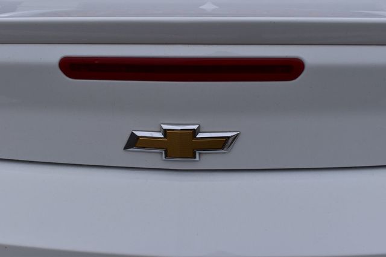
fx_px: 466
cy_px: 128
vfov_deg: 30.8
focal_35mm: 44
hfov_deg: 45.0
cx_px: 193
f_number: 11
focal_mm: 29
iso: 400
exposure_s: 1/400
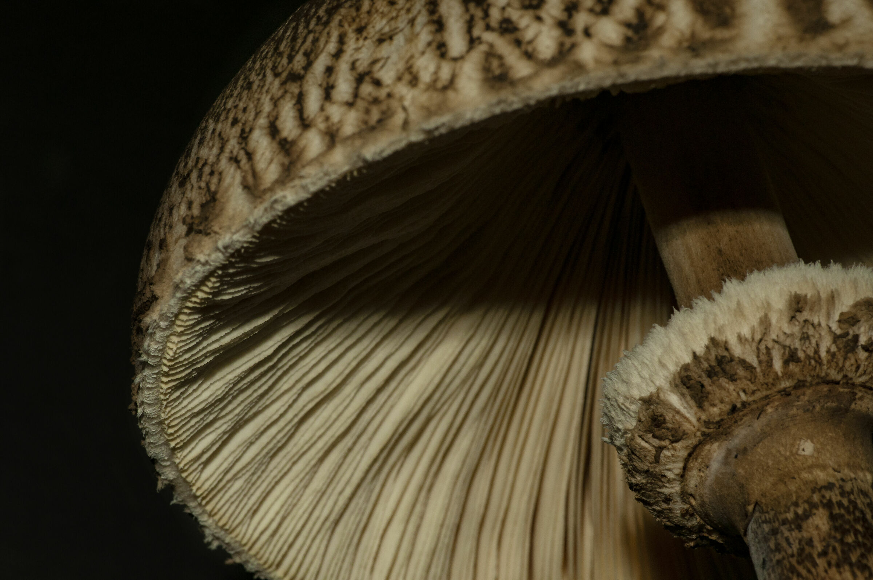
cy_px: 290
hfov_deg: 13.7
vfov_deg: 9.1
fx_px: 3633
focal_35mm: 150
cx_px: 436
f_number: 20
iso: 200
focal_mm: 100
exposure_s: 10
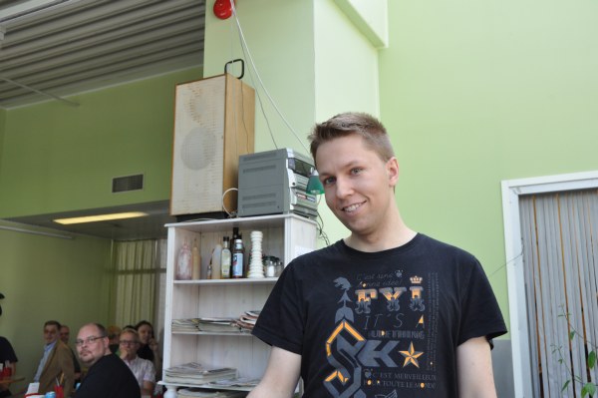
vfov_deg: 35.4
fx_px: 622
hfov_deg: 51.3
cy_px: 199
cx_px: 299
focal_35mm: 38
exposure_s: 1/125
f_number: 5.6
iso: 400
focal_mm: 25
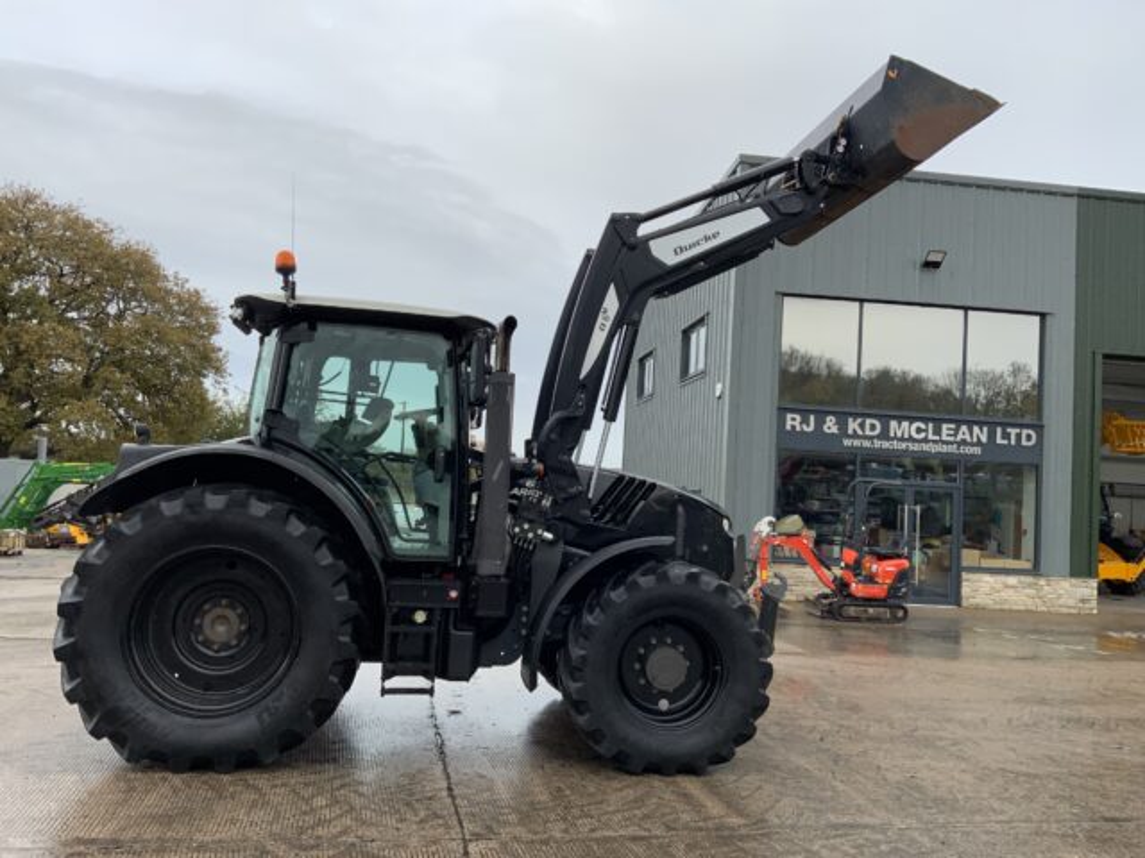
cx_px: 572
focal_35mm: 29
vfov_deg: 48.2
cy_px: 429
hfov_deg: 61.7
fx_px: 959
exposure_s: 1/728
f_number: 1.8
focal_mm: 3
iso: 16
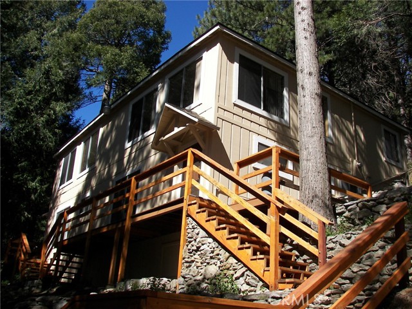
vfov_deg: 39.7
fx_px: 428
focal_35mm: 36
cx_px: 206
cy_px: 154
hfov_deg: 51.4
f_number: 2.8
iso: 50
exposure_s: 1/640
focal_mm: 6
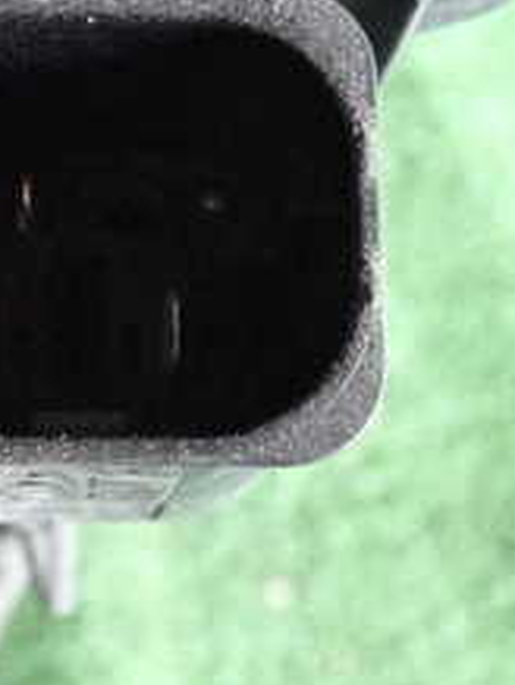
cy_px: 176
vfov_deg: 19.7
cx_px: 75
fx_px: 1960
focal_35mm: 99
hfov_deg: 14.8
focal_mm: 6.37
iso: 4000
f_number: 2.5
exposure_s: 1/125
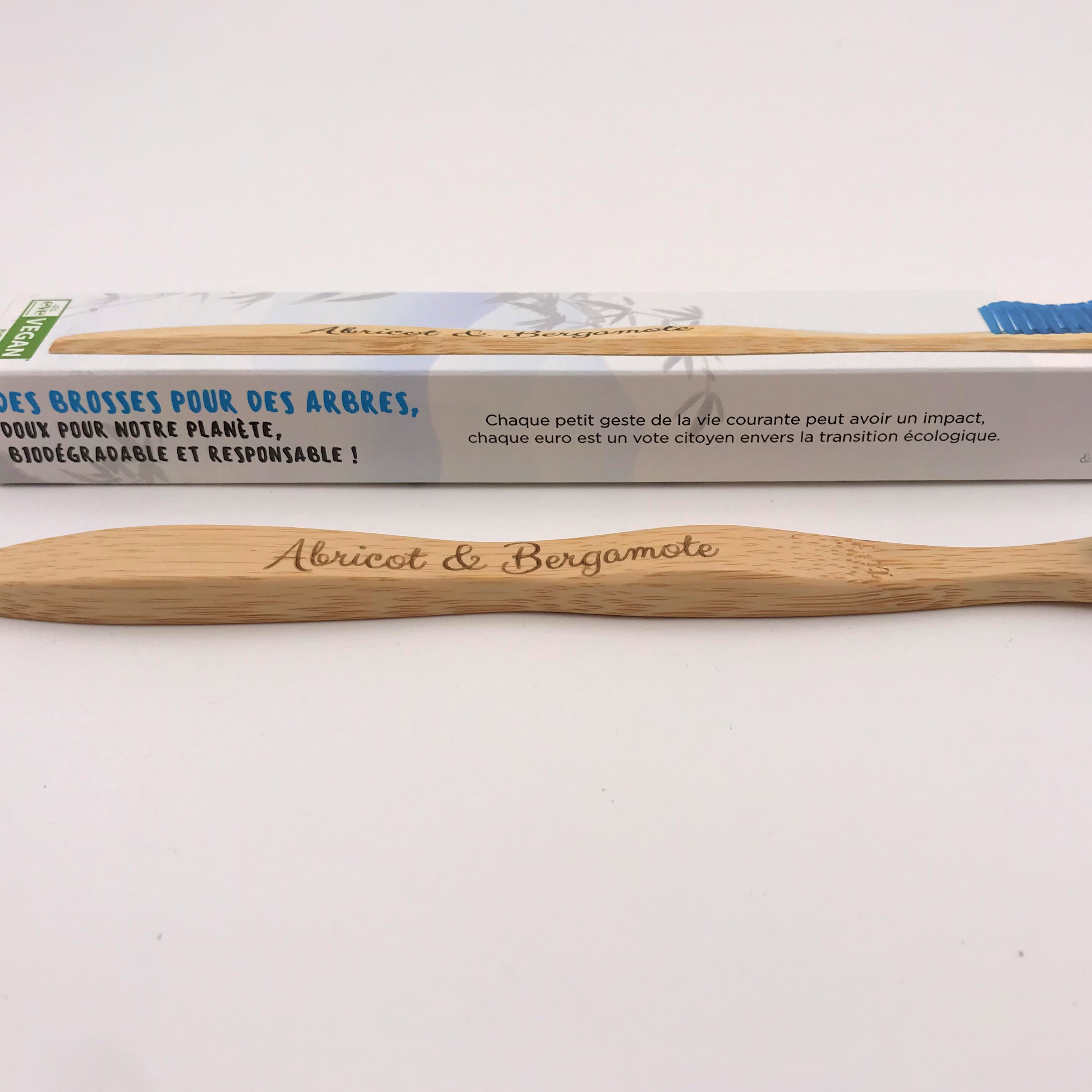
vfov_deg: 48.4
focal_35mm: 34
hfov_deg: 48.3
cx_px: 622
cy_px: 539
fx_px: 1213
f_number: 1.8
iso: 20
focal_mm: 3.99
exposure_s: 1/541
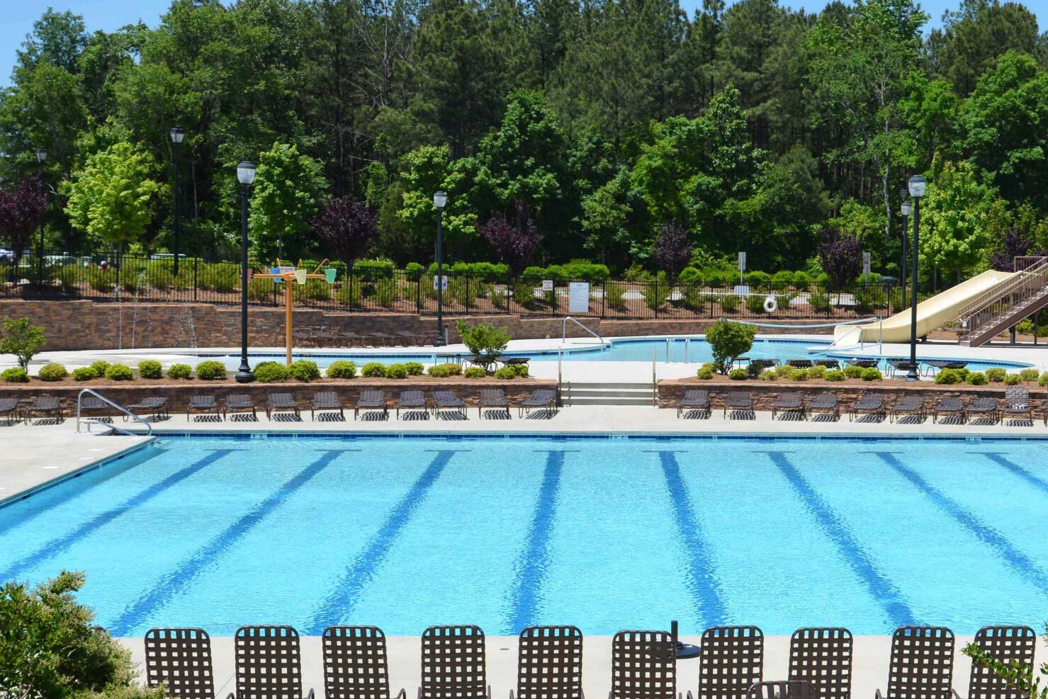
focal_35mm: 71
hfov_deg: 28.2
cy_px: 369
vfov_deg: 19.2
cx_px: 728
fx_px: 2067
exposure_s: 1/250
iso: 100
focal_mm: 35
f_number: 8
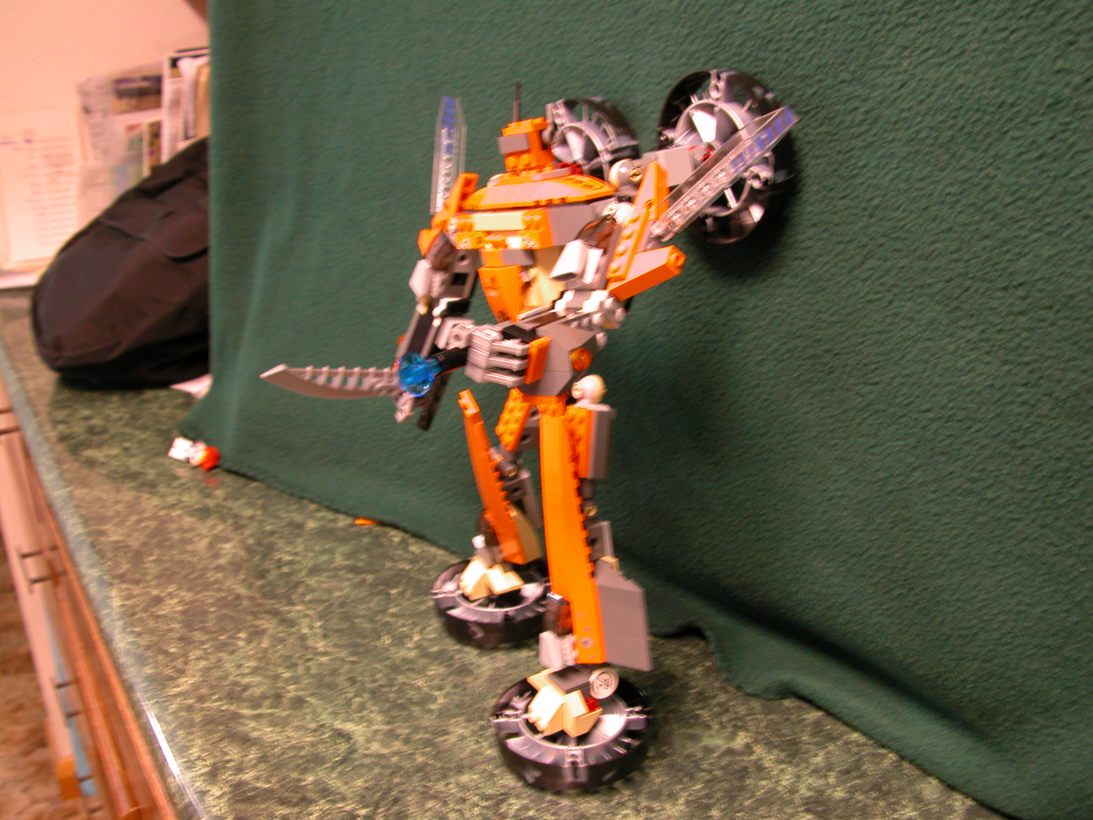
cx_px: 546
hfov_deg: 52.6
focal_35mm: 35
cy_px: 410
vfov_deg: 40.7
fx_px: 1105
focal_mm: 8.9
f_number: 3.5
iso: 202
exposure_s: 1/4.2
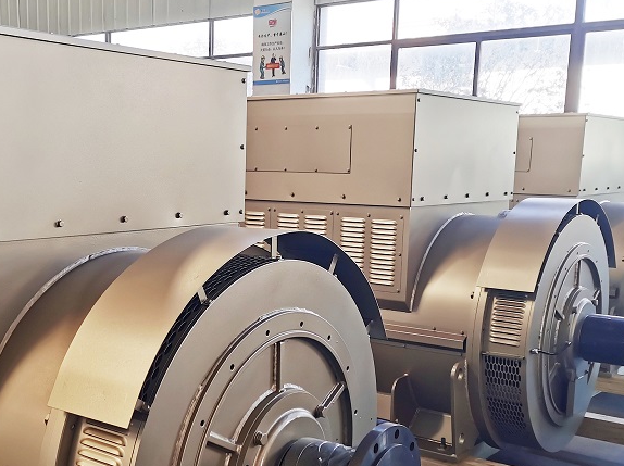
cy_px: 322
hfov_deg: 40.1
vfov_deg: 30.5
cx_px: 216
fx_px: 846
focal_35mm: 47
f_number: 1.8
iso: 64
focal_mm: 5.58
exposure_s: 1/120
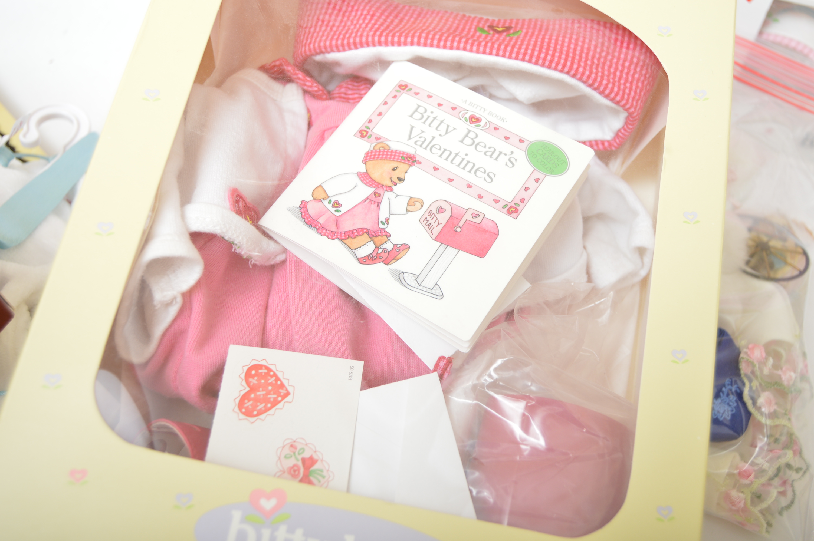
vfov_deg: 36.8
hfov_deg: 53.2
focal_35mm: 36
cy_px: 270
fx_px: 813
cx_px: 407
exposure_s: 1/200
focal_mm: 24
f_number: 3.8
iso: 200
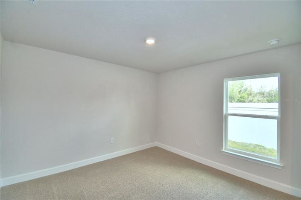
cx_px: 150
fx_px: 125
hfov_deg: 100.4
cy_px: 100
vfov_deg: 77.2
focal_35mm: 15
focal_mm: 10
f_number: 4.5
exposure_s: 1/60
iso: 200
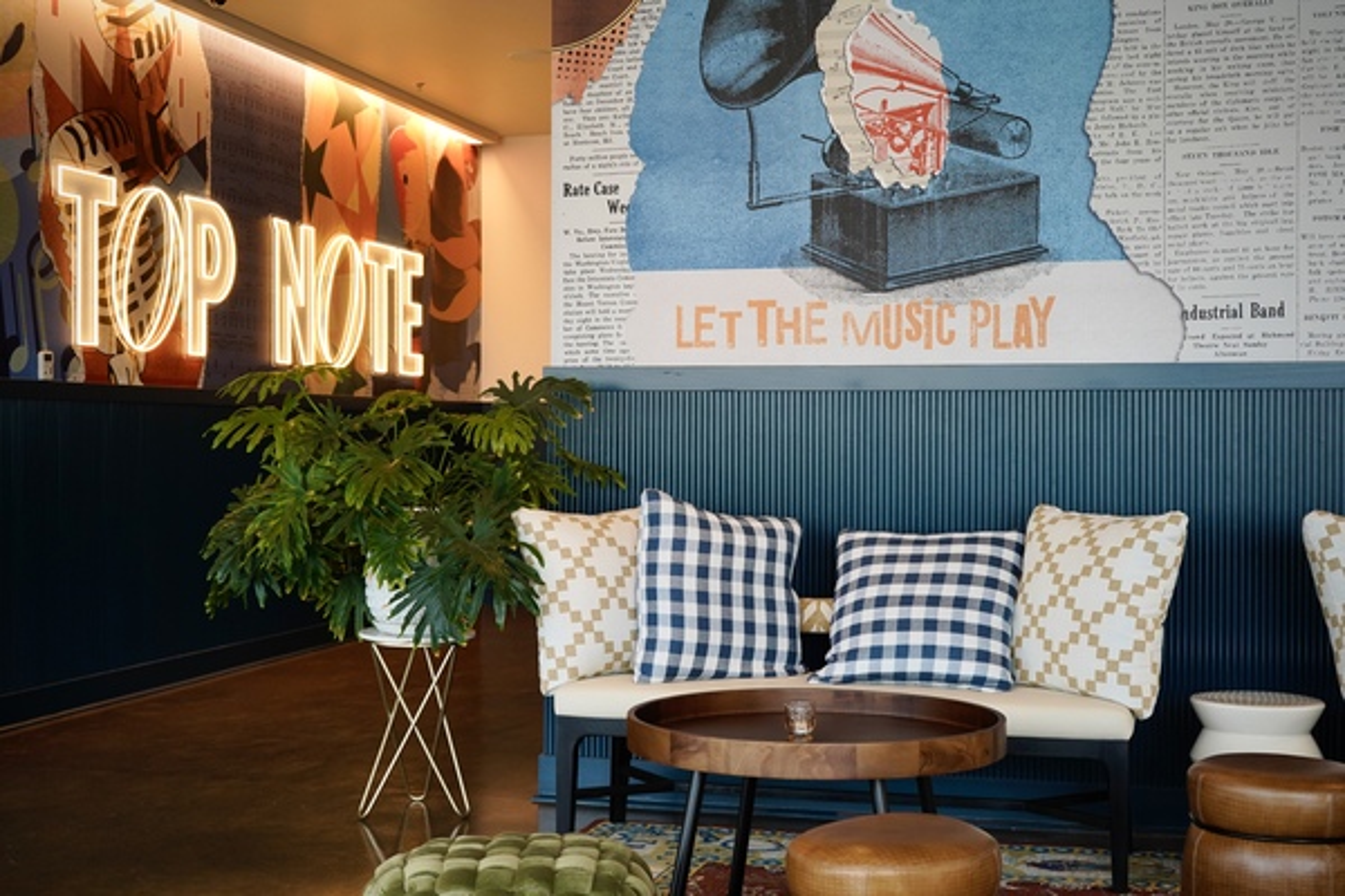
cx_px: 672
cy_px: 448
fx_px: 1718
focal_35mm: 46
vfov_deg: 29.2
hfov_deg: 42.7
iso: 1600
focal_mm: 46
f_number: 4.5
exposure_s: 1/160
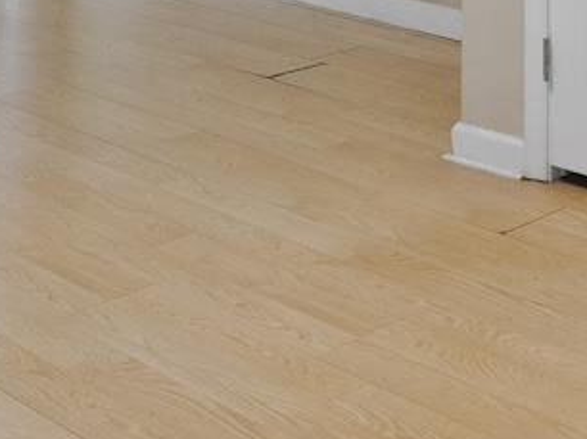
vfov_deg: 14.6
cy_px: -369
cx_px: 604
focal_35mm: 88
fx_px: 1491
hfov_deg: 21.4
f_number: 6.3
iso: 400
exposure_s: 1.3
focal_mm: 14
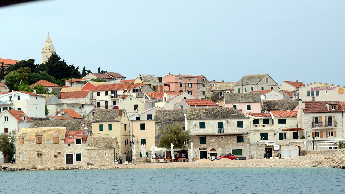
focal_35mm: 110
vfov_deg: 11.0
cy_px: 92
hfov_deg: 19.5
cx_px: 172
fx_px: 1006
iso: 100
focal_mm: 70
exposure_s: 1/500
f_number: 5.6
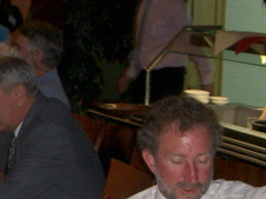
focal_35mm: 132
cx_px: -68
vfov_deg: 11.1
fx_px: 1013
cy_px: 193
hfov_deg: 14.4
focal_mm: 5.8
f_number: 2.6
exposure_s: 1/40
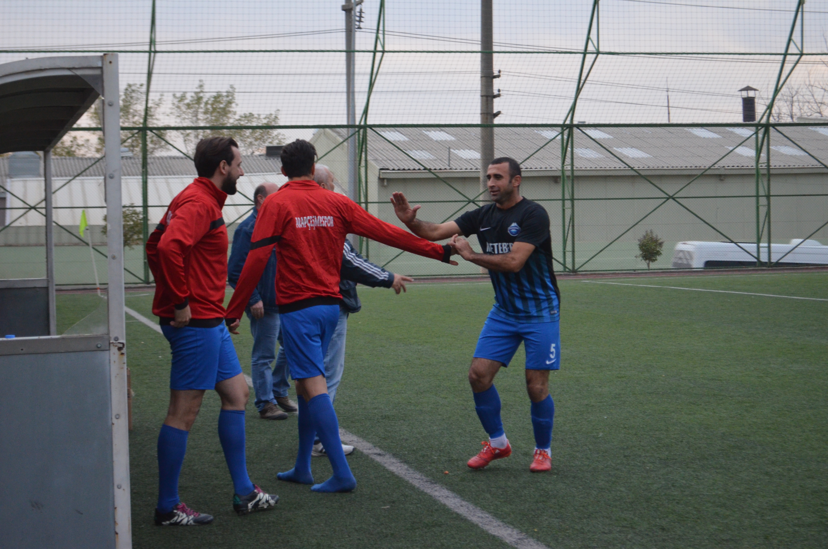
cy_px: 274
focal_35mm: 82
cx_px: 414
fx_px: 1894
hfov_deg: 24.7
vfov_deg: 16.5
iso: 1600
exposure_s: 1/160
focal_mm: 55
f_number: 5.6
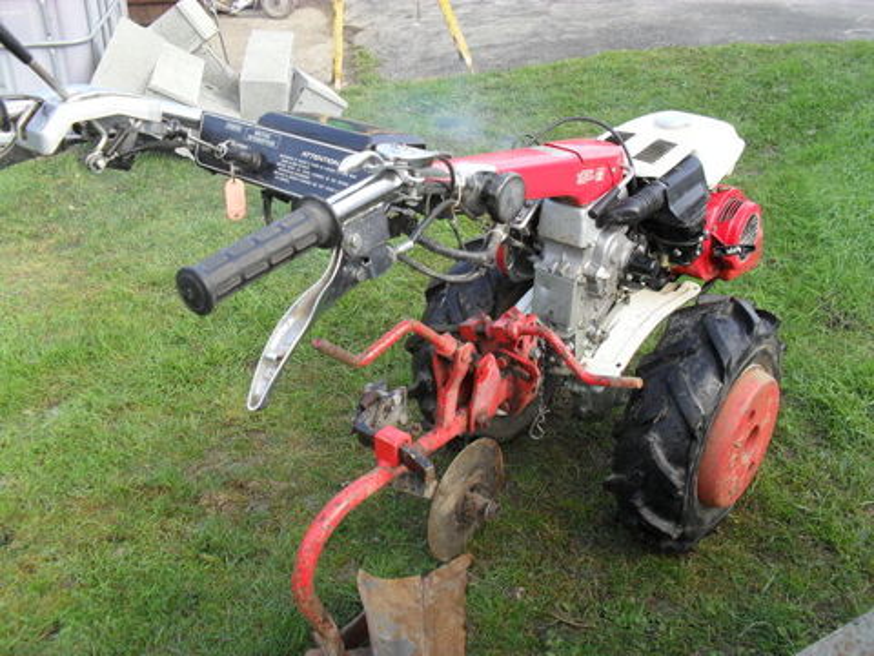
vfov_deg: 40.7
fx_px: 884
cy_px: 328
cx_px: 437
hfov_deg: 52.6
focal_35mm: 35
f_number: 3.2
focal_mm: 6.3
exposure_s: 1/180
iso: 100
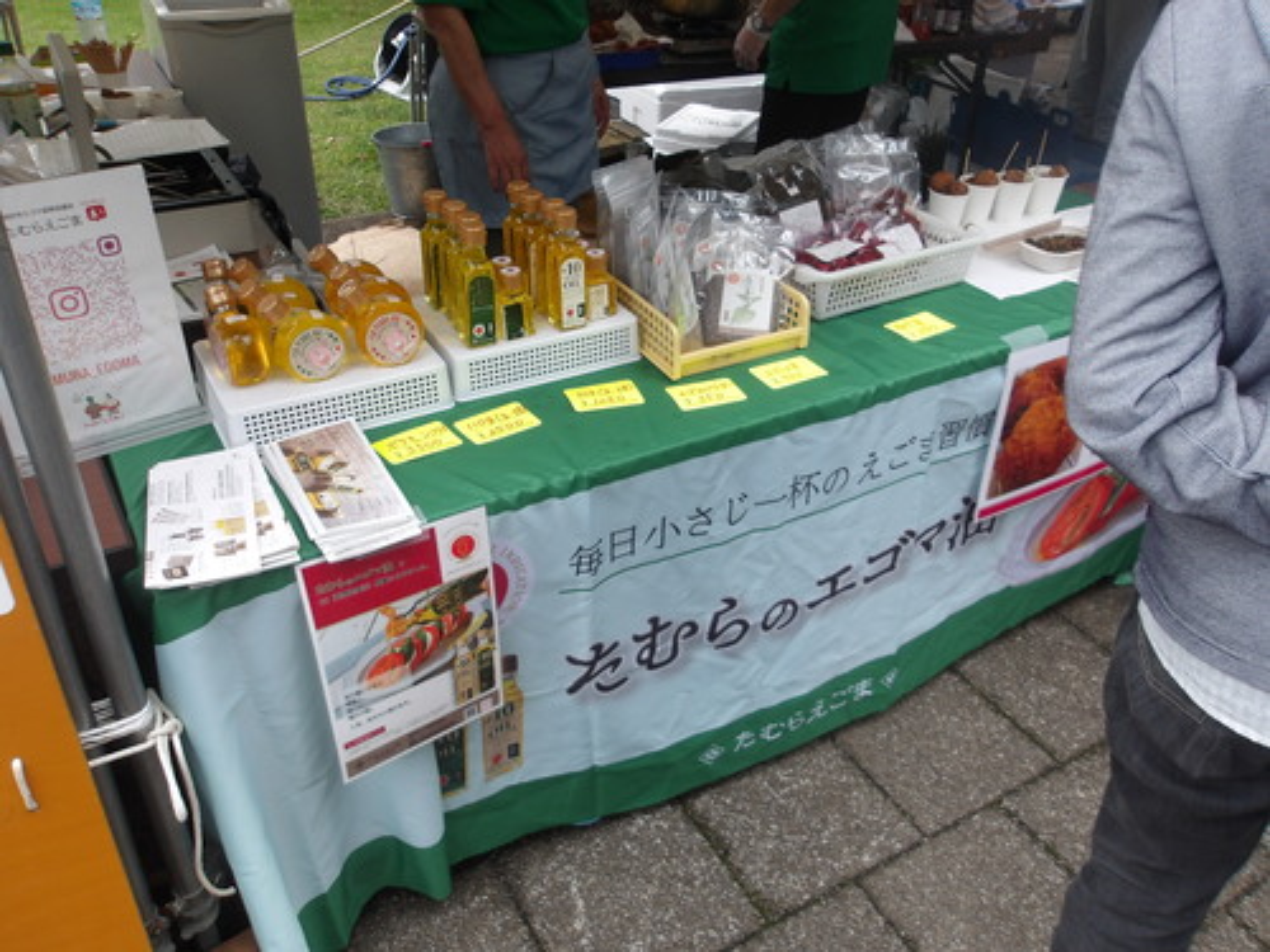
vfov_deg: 51.4
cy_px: 476
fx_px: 991
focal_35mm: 27
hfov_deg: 65.3
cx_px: 635
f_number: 3
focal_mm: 4.9
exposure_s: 1/242
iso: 100
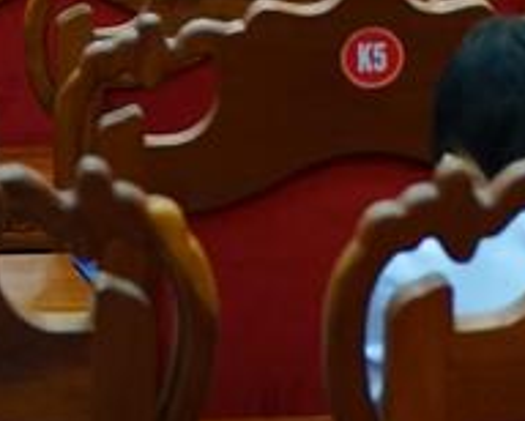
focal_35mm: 258
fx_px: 4013
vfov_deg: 5.9
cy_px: -195
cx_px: 550
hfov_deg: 7.4
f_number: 4
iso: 1600
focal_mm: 44
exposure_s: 1/80
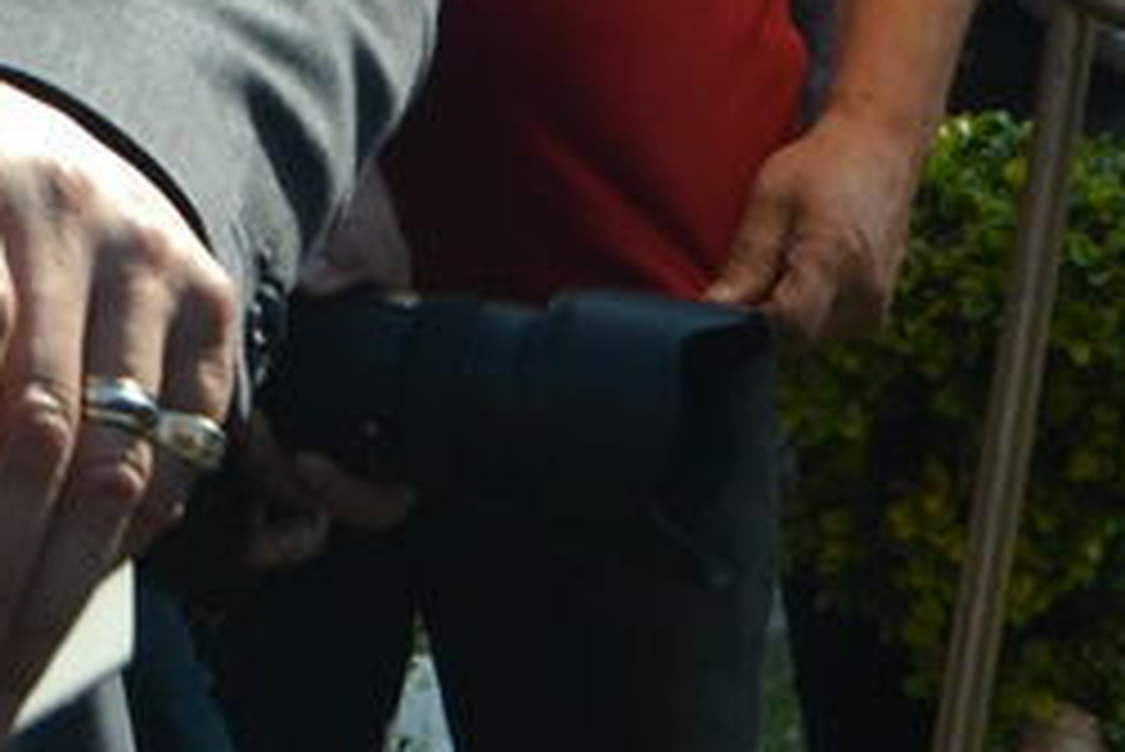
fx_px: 5753
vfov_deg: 7.1
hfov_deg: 10.5
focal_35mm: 184
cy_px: -876
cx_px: -891
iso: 100
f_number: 8
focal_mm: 24
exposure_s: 1/250
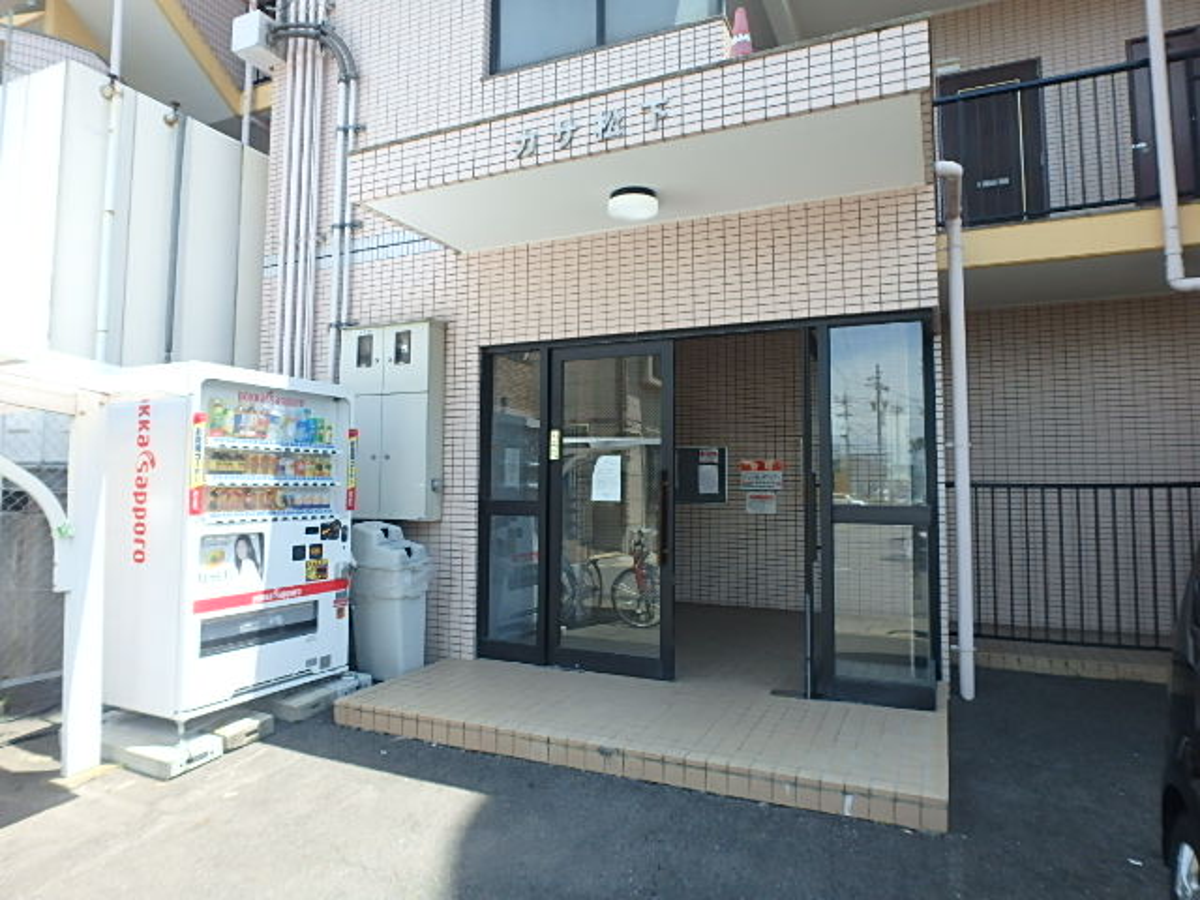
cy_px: 450
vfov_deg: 63.4
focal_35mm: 21
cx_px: 600
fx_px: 728
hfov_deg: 79.0
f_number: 3.5
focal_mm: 3.7
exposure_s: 1/250
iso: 125
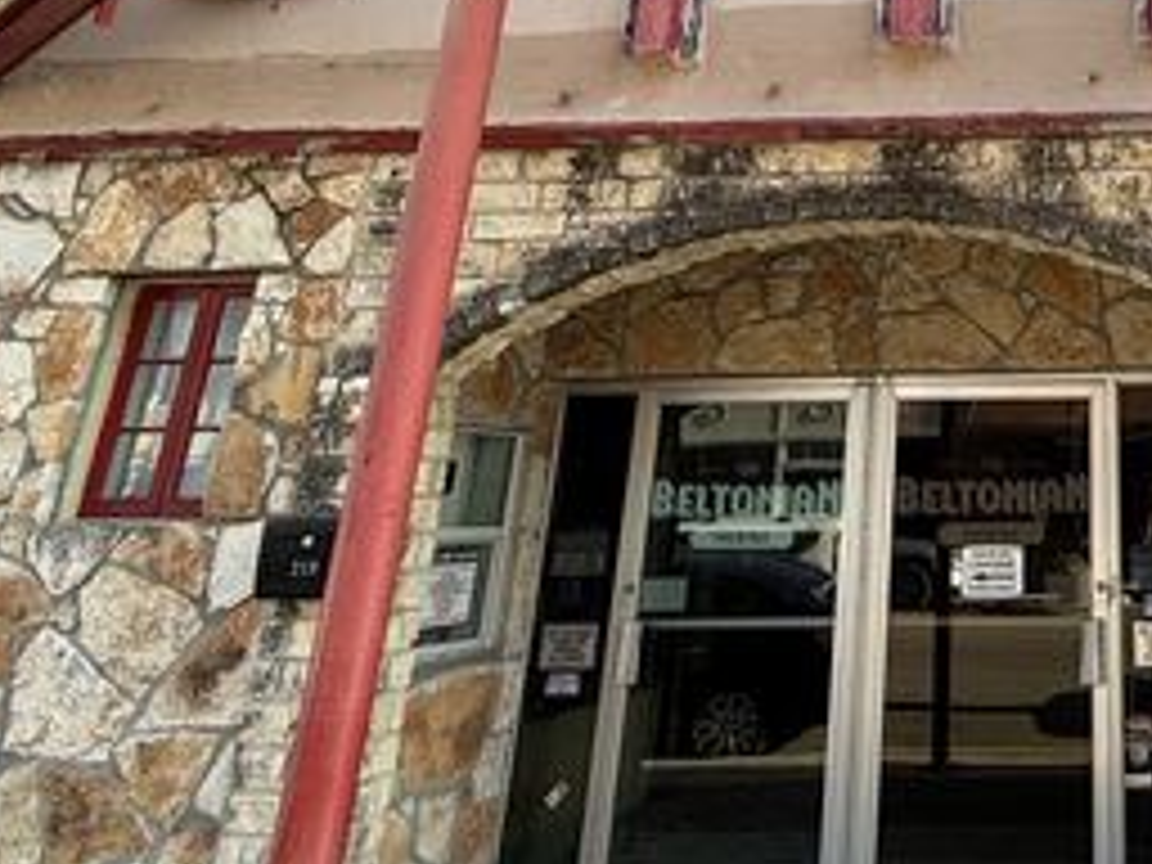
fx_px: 1165
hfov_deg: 46.2
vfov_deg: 37.8
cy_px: 76
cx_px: 1089
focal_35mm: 35
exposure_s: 1/267
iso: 50
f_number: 2.2
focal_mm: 2.22
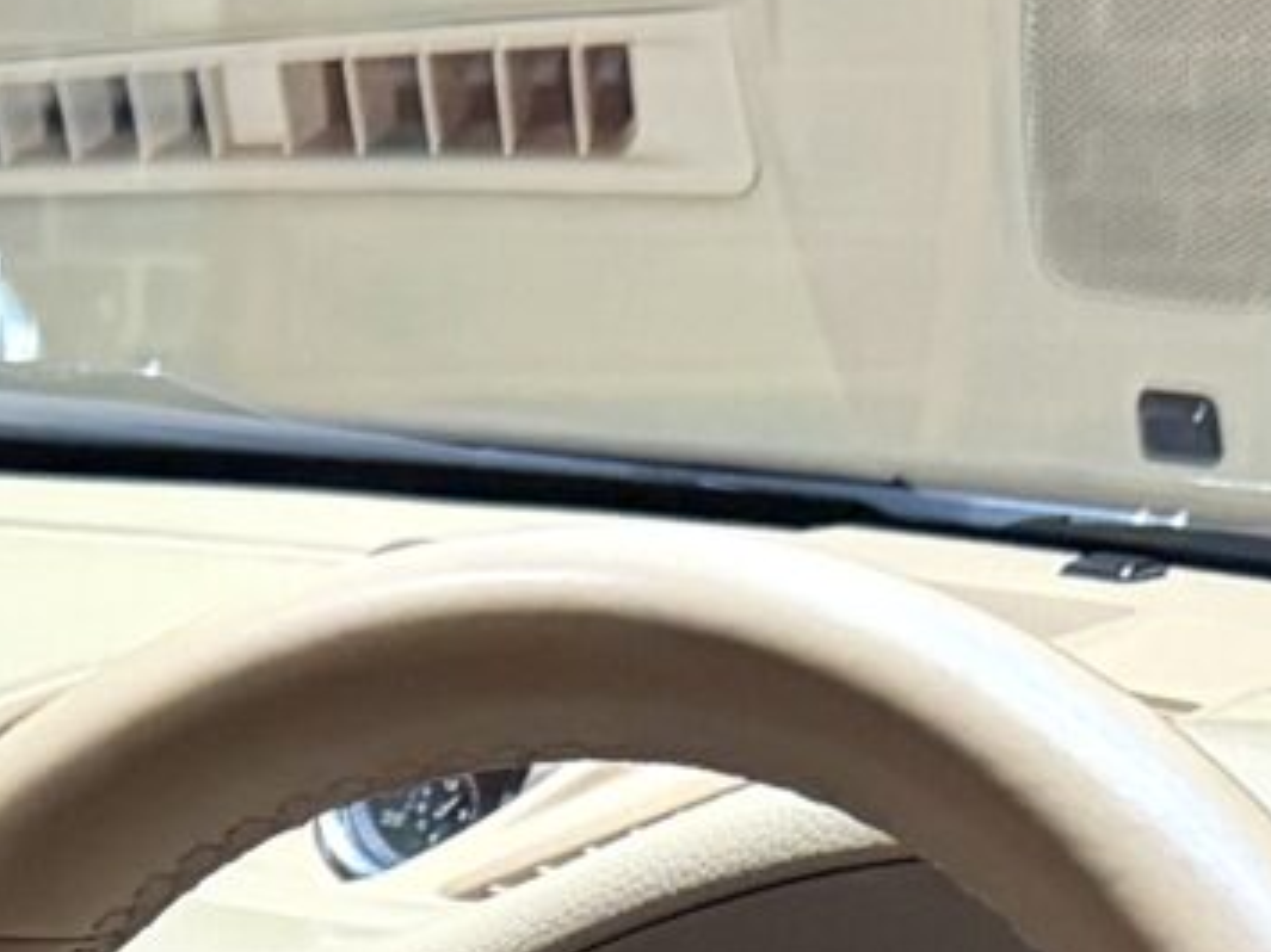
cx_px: -985
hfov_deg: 10.7
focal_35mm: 173
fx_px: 6350
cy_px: 2577
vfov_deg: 7.7
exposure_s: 1/50
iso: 640
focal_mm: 6.76
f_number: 1.78
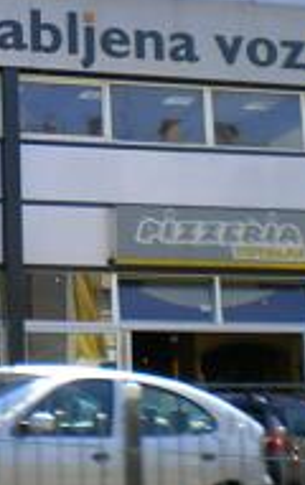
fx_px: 1338
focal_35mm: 101
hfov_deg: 12.7
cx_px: -66
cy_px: 152
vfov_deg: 20.5
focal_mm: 6.3
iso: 64
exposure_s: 1/160
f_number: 4.6
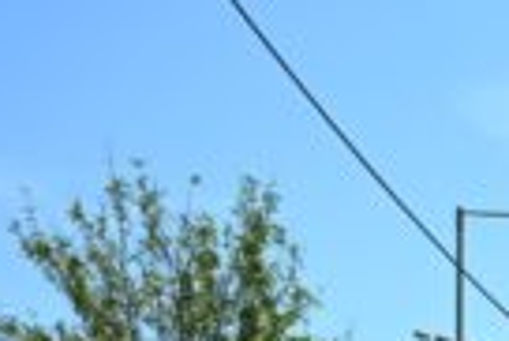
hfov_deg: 19.0
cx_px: 936
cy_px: 719
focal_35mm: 79
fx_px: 1118
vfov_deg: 14.0
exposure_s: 1/1000
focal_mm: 14
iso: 250
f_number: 6.3
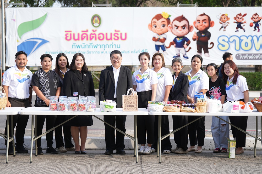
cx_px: 131
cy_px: 87
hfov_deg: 28.1
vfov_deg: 18.9
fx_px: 524
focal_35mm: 72
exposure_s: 1/400
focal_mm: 72
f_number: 2.8
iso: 100
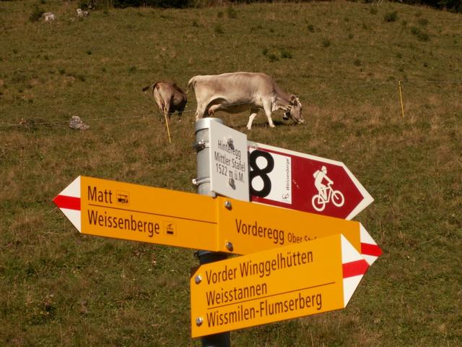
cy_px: 174
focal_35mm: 123
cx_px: 231
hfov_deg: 16.0
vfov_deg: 12.0
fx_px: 1642
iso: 50
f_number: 8
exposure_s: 1/250
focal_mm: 20.14
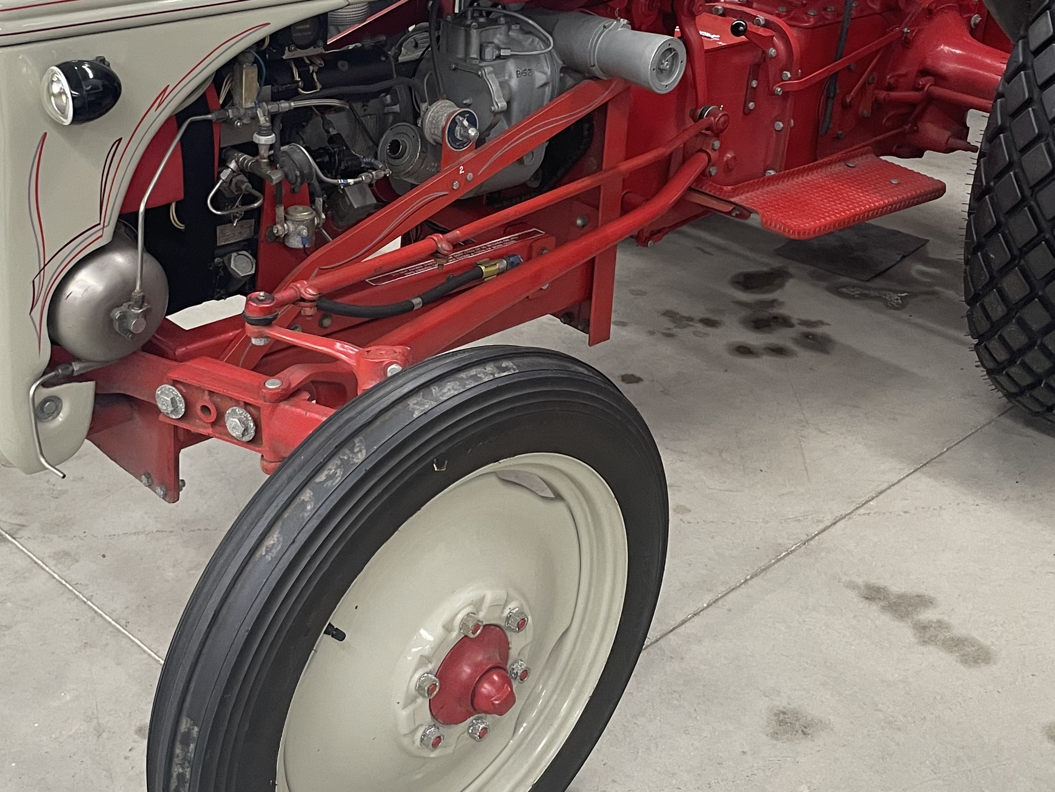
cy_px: 227
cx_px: 487
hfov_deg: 38.9
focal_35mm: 49
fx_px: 1494
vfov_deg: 29.3
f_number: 1.6
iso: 125
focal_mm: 4.2
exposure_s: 1/60
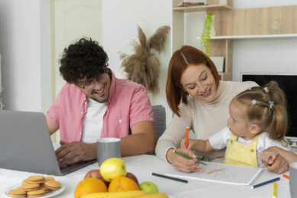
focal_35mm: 45
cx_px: 147
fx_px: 371
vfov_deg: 29.9
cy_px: 99
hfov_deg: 43.7
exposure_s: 1/250
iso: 1000
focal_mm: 43.9
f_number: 4.5
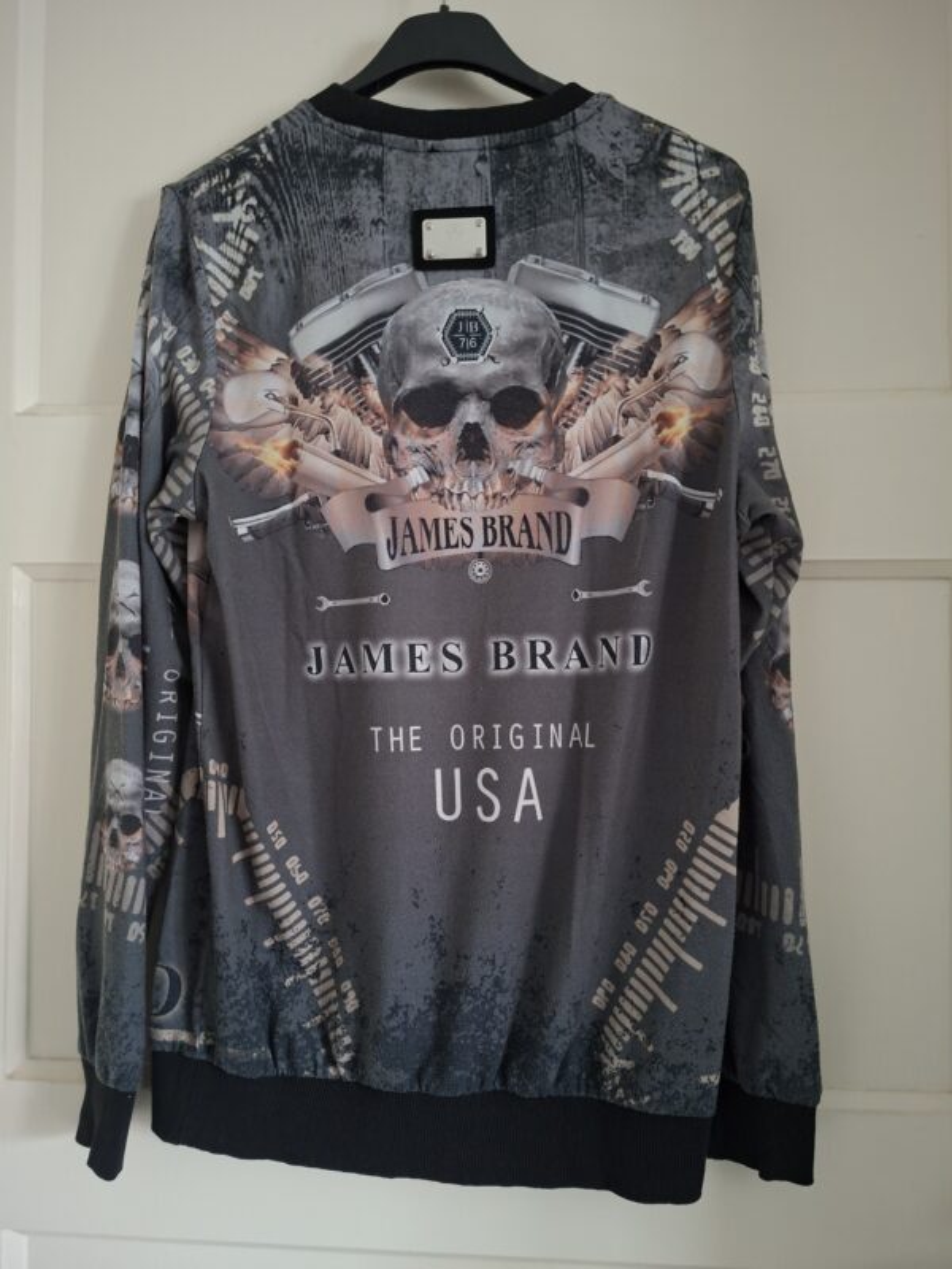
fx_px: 843
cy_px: 634
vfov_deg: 73.9
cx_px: 476
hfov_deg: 58.9
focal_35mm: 23
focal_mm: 5.54
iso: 800
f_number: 1.8
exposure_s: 1/25
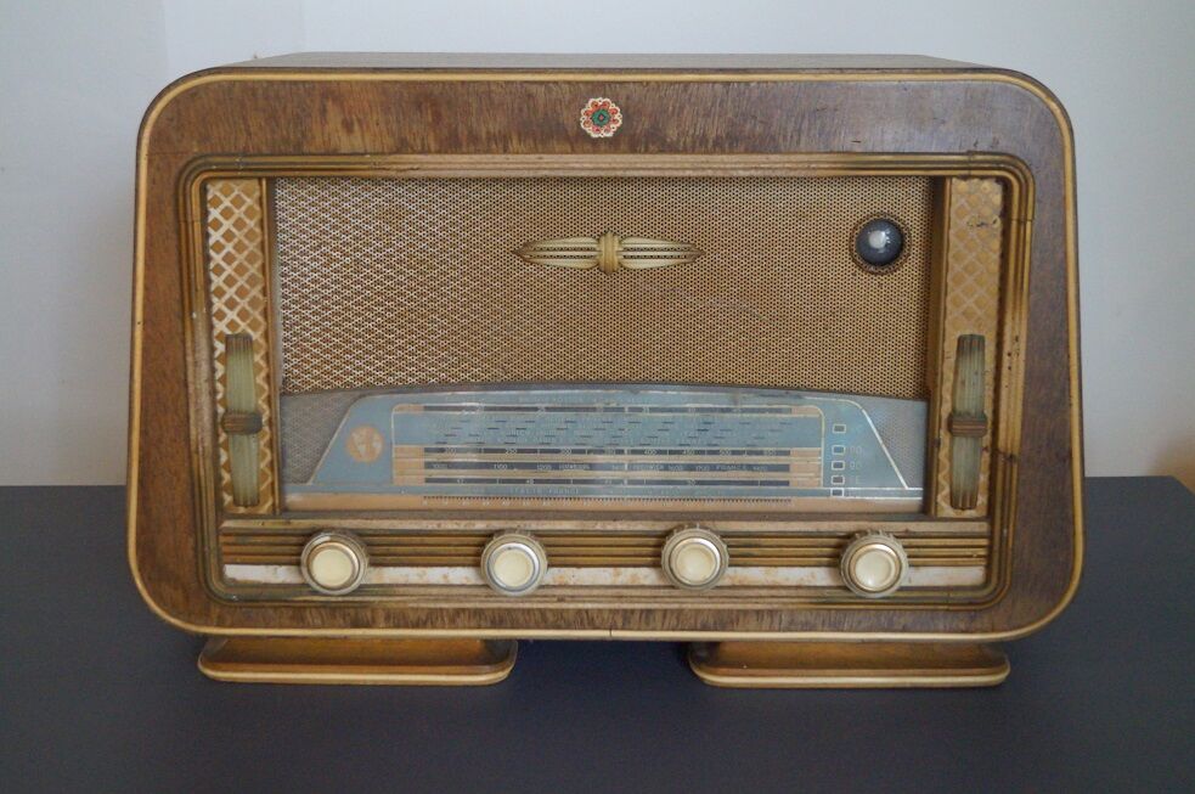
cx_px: 598
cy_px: 397
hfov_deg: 38.2
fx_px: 1724
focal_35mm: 52
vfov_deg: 25.9
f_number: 5
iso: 2500
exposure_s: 1/60
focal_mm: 35
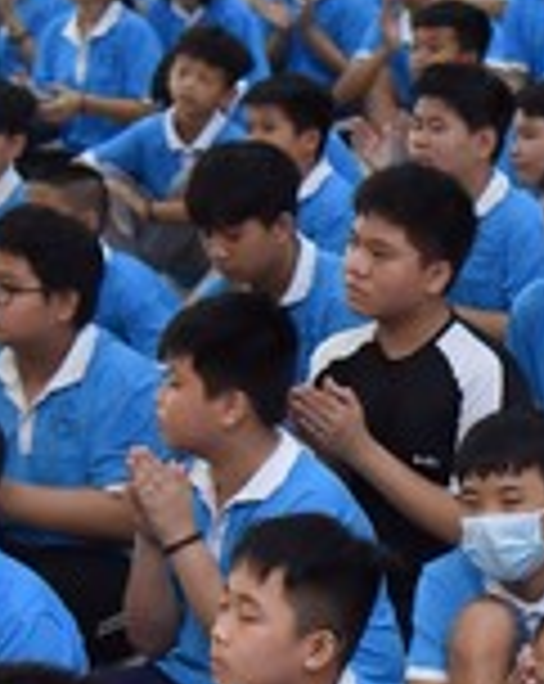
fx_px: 3573
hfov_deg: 8.6
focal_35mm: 177
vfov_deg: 10.9
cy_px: 536
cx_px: 755
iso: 1600
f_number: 4.5
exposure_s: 1/125
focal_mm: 44
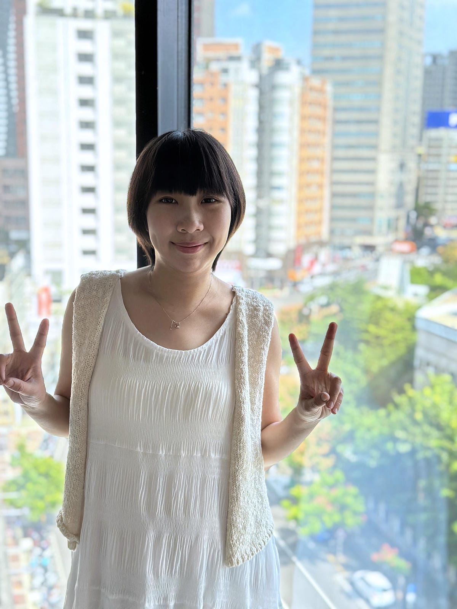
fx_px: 845
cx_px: 228
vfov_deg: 39.7
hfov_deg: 30.3
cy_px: 304
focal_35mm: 48
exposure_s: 1/604
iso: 80
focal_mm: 6.86
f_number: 1.78
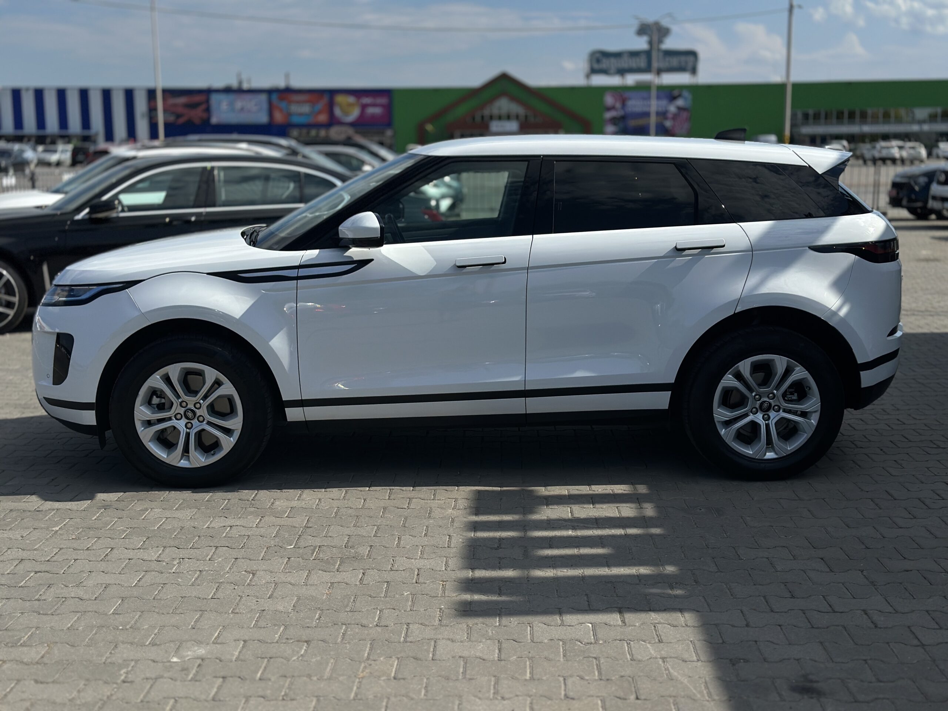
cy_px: 356
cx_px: 474
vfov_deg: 30.3
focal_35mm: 48
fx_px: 1315
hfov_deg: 39.7
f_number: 1.78
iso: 100
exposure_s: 1/10870
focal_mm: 6.86
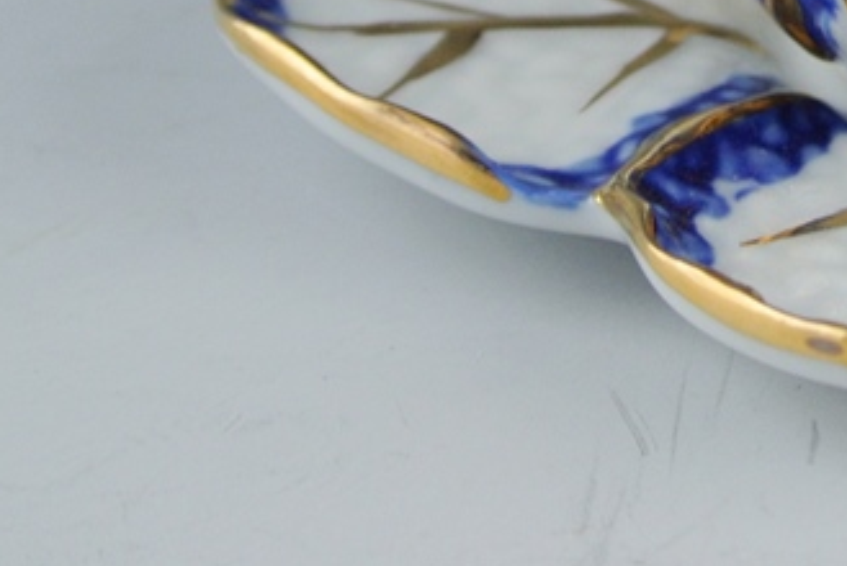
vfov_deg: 8.8
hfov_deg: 12.8
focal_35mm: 155
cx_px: 1115
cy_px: -86
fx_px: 3650
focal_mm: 18.9
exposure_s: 1/125
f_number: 4.8
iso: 360
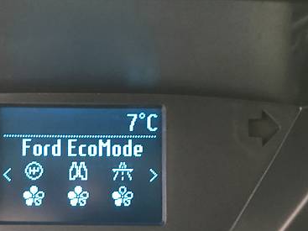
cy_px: 184
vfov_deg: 23.7
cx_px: 81
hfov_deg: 31.2
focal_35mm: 61
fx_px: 543
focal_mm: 4
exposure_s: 1/6
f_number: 1.8
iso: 80
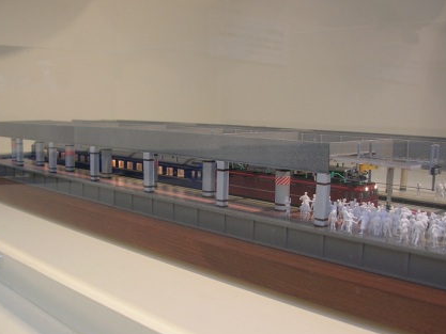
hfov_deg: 44.8
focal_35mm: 42
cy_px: 182
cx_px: 221
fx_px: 541
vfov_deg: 34.3
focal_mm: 5.8
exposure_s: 1/21.4
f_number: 2.8
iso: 50
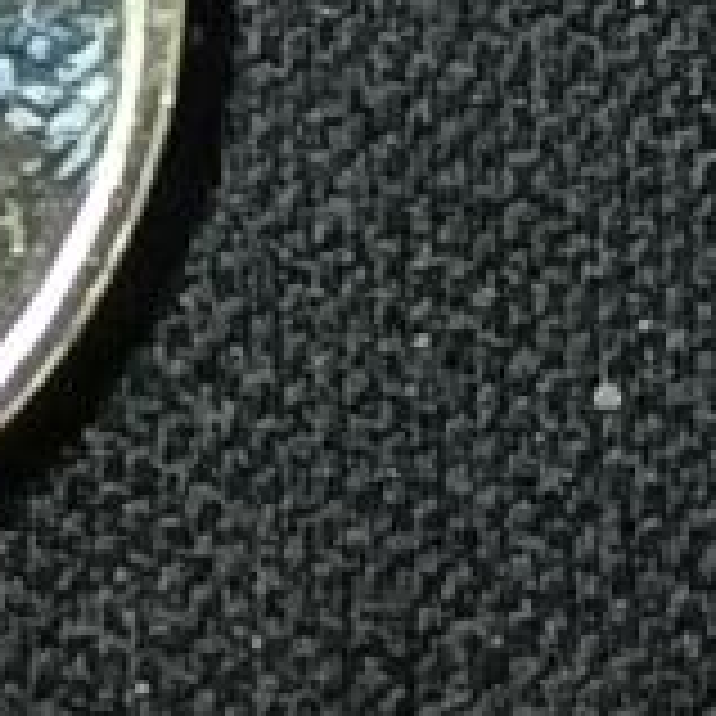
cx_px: 635
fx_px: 7652
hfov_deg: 5.4
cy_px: -1166
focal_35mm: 327
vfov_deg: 5.2
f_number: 1.8
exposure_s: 1/33.3
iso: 1770
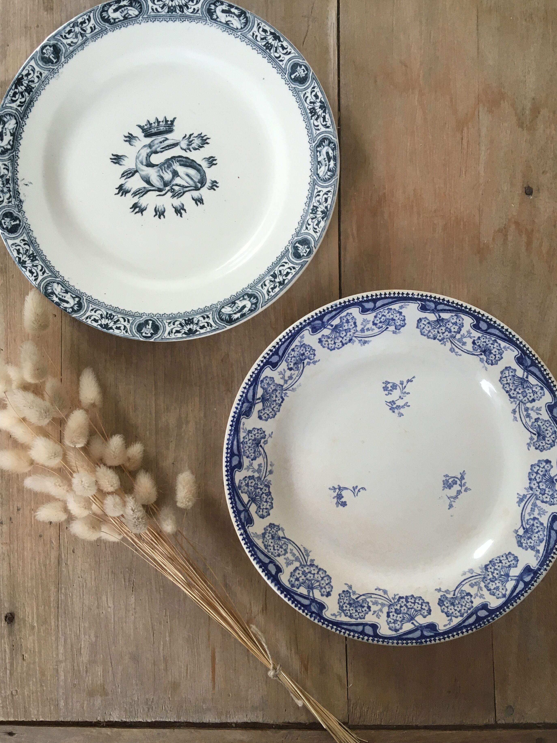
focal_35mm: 32
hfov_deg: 44.2
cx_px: 284
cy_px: 368
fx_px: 686
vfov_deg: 56.8
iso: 80
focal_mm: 4.15
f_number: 2.2
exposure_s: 1/33
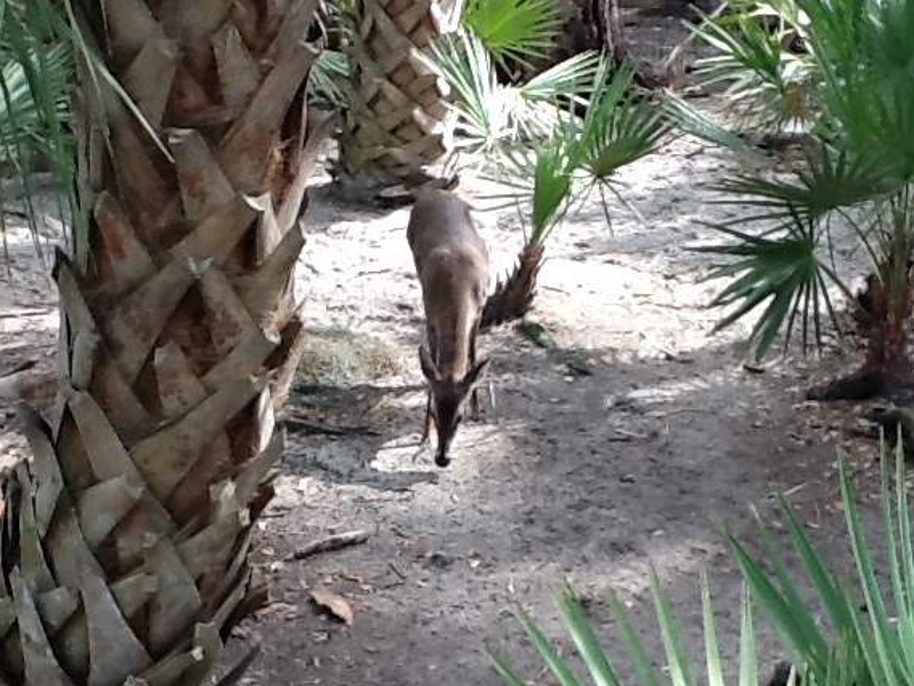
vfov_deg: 26.8
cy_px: 498
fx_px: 1426
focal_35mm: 54
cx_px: 394
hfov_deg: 35.5
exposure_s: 1/120
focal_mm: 2.03
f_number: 2.4
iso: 80
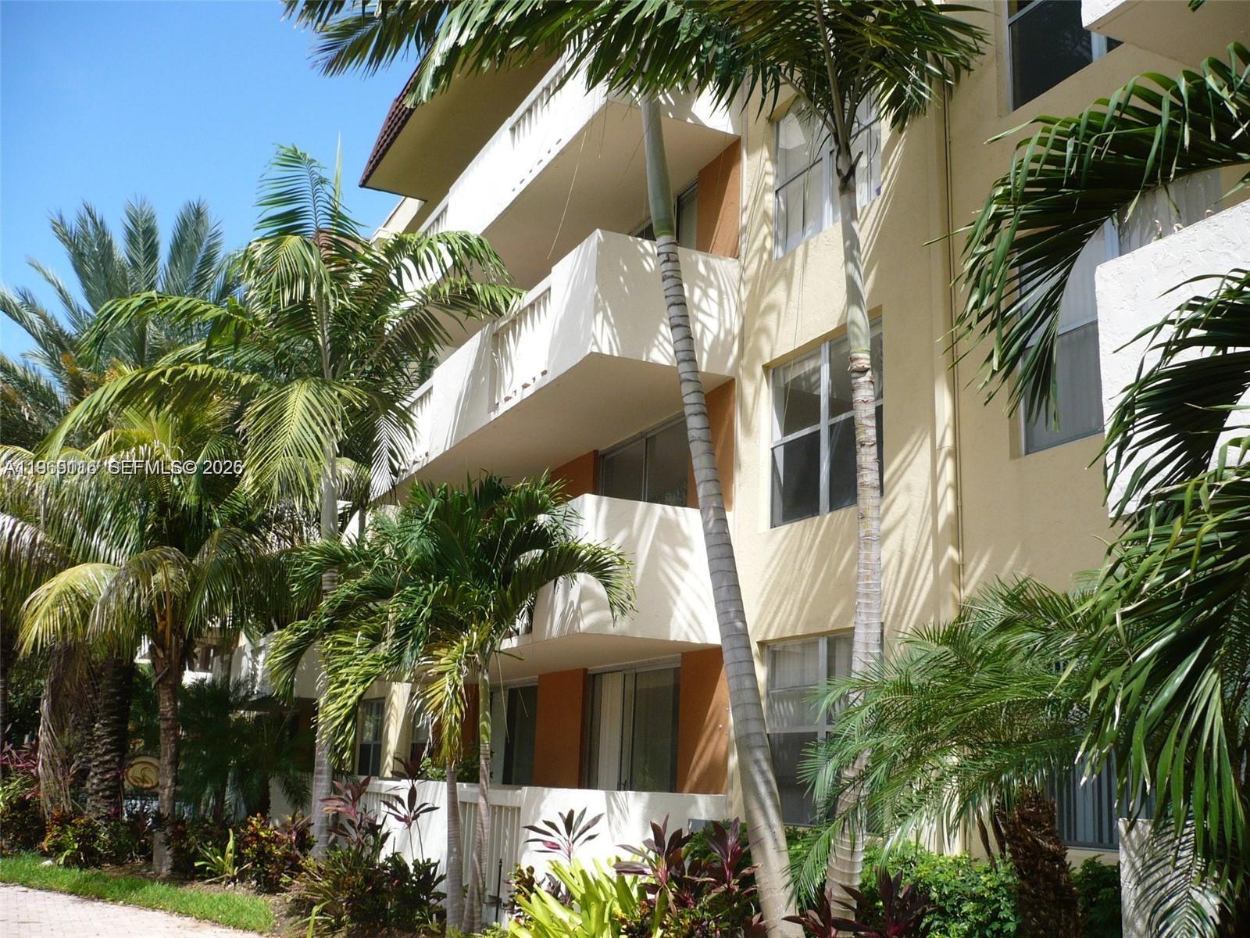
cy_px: 469
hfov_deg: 52.6
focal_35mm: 35
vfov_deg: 40.7
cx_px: 625
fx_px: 1264
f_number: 2.8
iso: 100
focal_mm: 5.8
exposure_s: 1/800
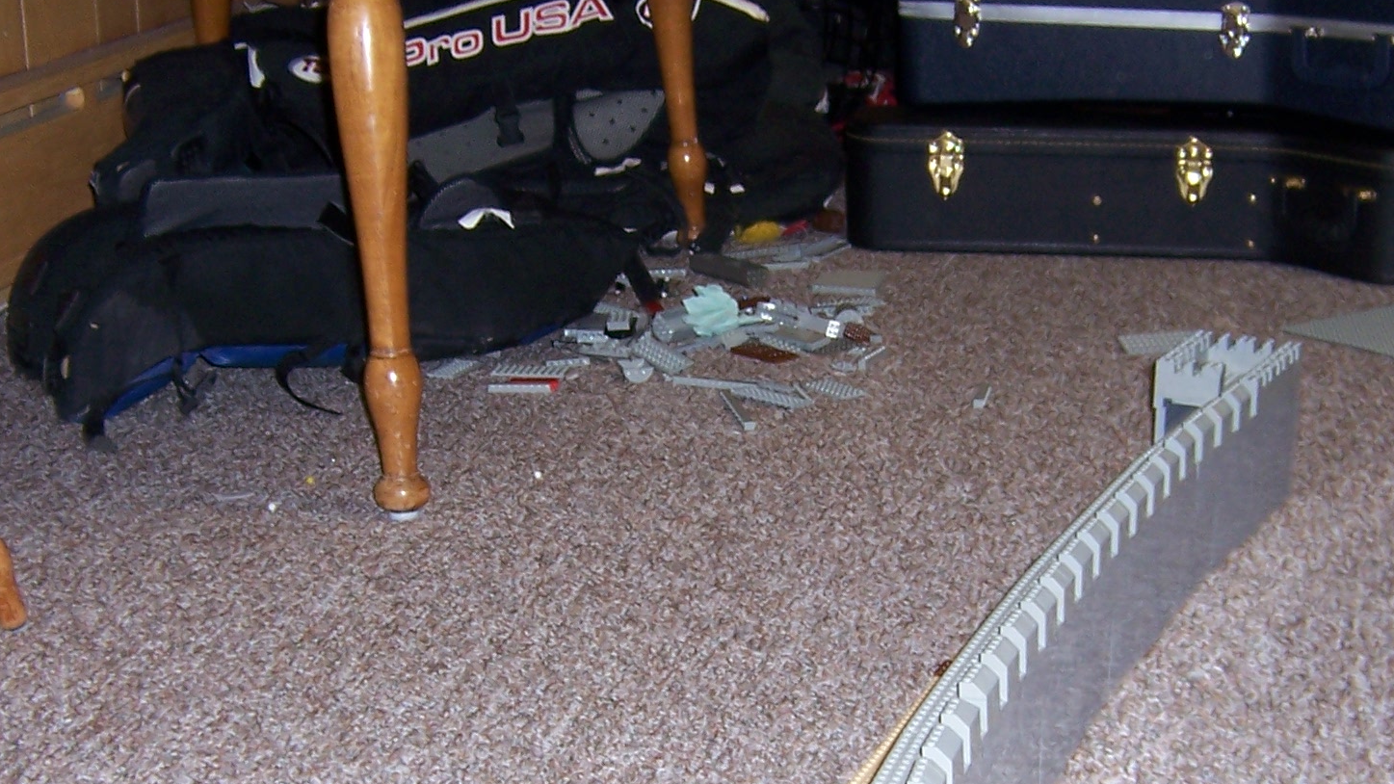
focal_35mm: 64
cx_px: 623
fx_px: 2366
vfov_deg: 18.7
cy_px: 596
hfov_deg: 32.8
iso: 80
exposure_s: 1/60
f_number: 2.8
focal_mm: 5.5
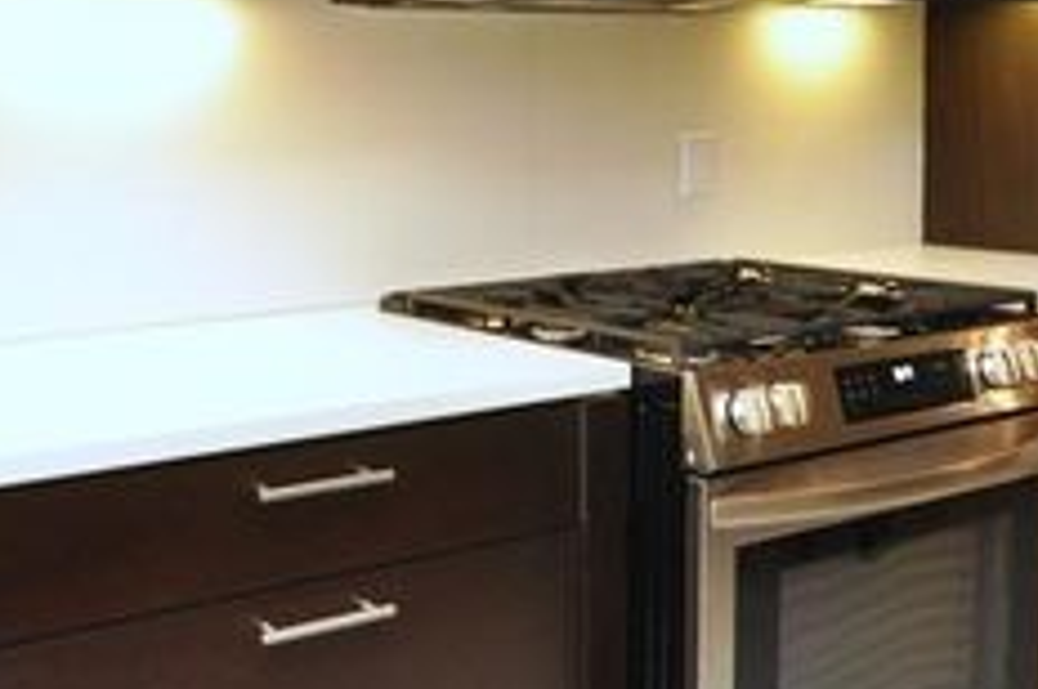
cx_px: 219
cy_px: 179
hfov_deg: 44.4
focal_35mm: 42
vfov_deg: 31.3
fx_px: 1209
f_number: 4
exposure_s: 1/60
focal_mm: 10
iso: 800
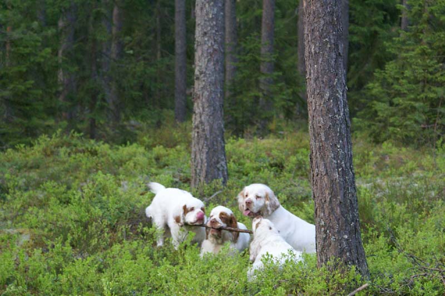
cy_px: 148
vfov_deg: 13.0
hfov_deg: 19.5
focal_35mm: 105
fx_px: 1298
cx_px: 222
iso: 400
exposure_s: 1/125
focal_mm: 70
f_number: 5.6
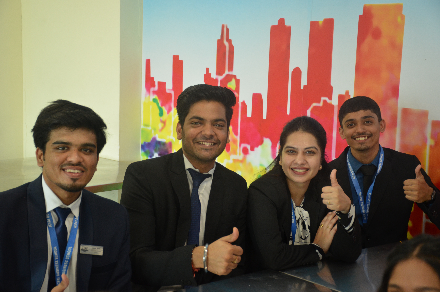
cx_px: 220
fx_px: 878
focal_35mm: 72
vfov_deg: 18.8
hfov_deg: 28.1
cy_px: 146
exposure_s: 1/50
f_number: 4.5
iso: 800
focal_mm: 48
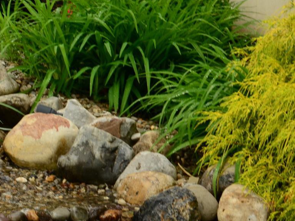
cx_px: -63
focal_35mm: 135
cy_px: 119
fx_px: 1153
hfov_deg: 14.1
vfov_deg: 11.0
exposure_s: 1/60
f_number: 18
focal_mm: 35
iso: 400
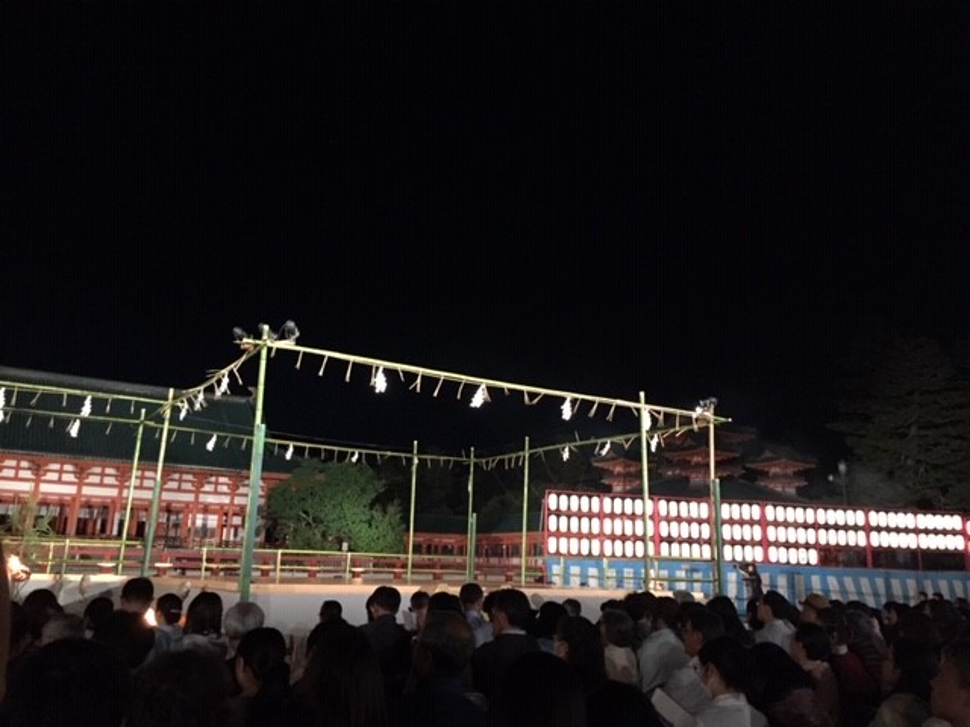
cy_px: 364
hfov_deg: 61.7
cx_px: 485
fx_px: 813
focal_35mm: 29
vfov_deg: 48.2
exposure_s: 1/15
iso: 320
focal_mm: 4.15
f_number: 2.2
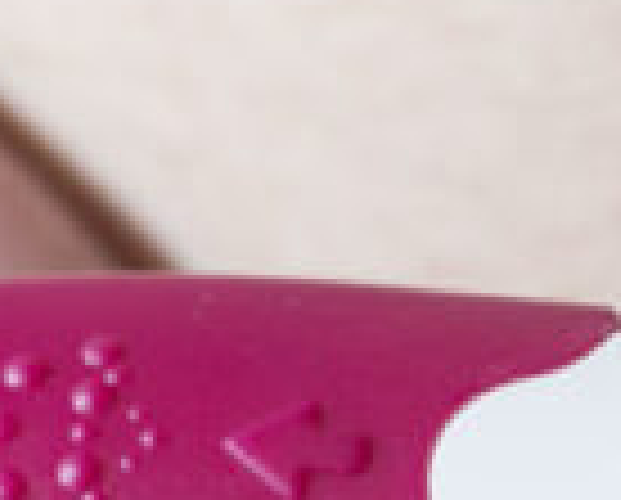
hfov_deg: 3.4
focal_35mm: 570
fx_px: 10498
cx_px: 1346
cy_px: 160
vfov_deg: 2.7
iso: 100
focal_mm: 105
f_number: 7.1
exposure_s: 1/200
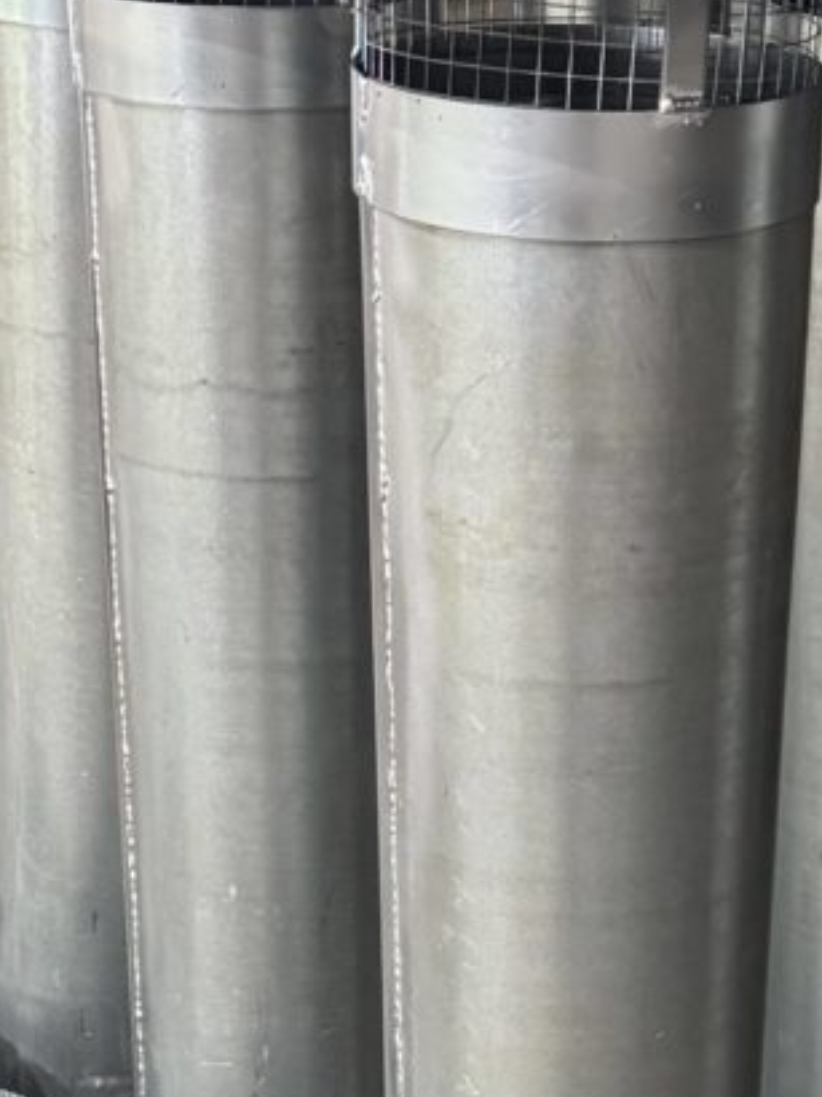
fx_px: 2853
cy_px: 1287
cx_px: 527
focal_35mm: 90
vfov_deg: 20.5
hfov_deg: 16.4
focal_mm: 6.76
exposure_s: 1/60
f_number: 1.78
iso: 640
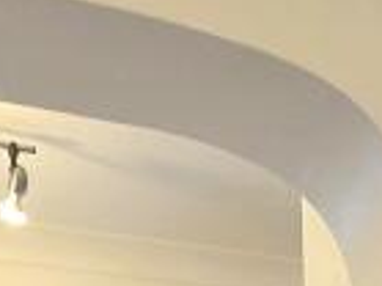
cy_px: 740
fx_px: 1058
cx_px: 440
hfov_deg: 19.4
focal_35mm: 96
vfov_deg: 11.7
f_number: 2.2
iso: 80
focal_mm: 2.2
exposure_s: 1/50.3
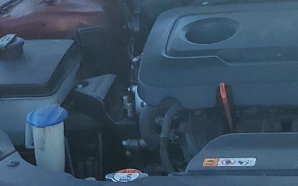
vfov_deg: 11.6
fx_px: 852
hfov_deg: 18.6
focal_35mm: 105
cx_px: 376
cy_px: 319
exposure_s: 1/909
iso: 50
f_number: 1.5
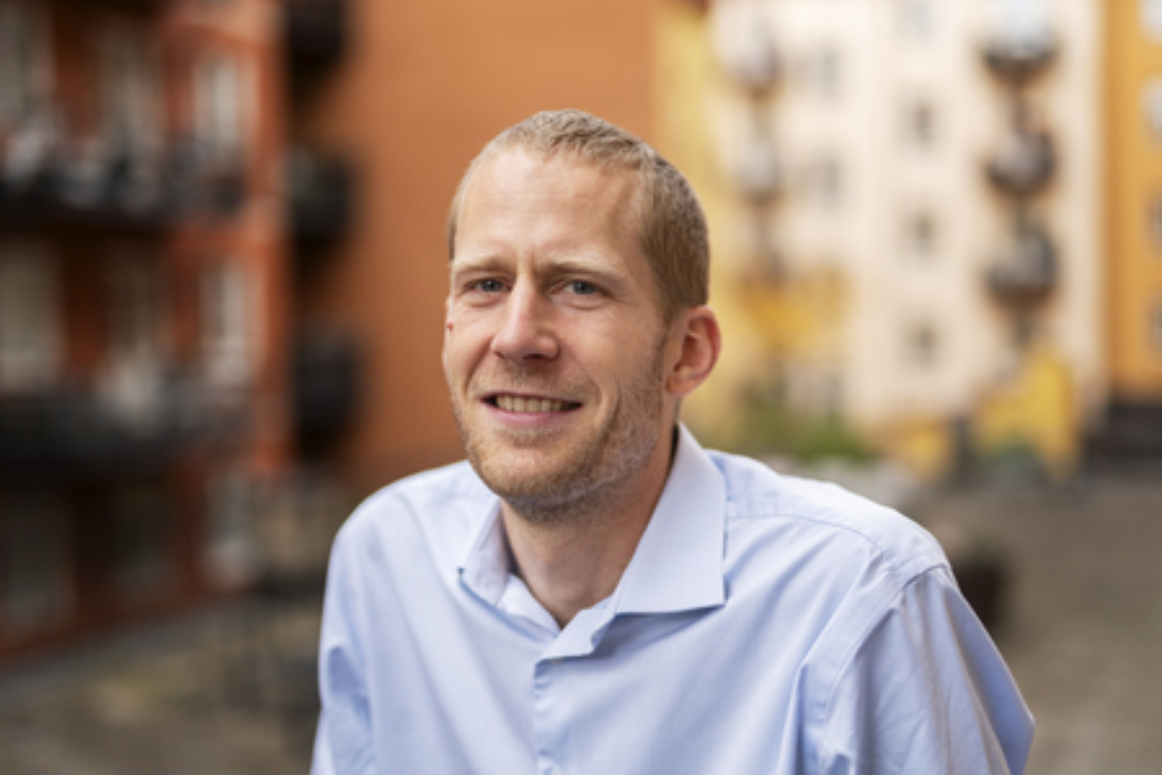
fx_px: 1614
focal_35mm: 50
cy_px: 388
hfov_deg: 39.6
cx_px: 581
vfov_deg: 27.0
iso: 100
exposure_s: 1/250
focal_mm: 50
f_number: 1.4
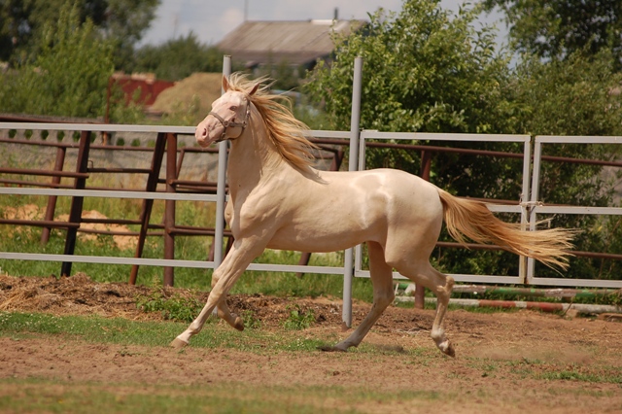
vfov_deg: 4.6
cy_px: 207
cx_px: 311
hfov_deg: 6.9
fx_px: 5180
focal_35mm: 300
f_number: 4
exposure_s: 1/3000
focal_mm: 200
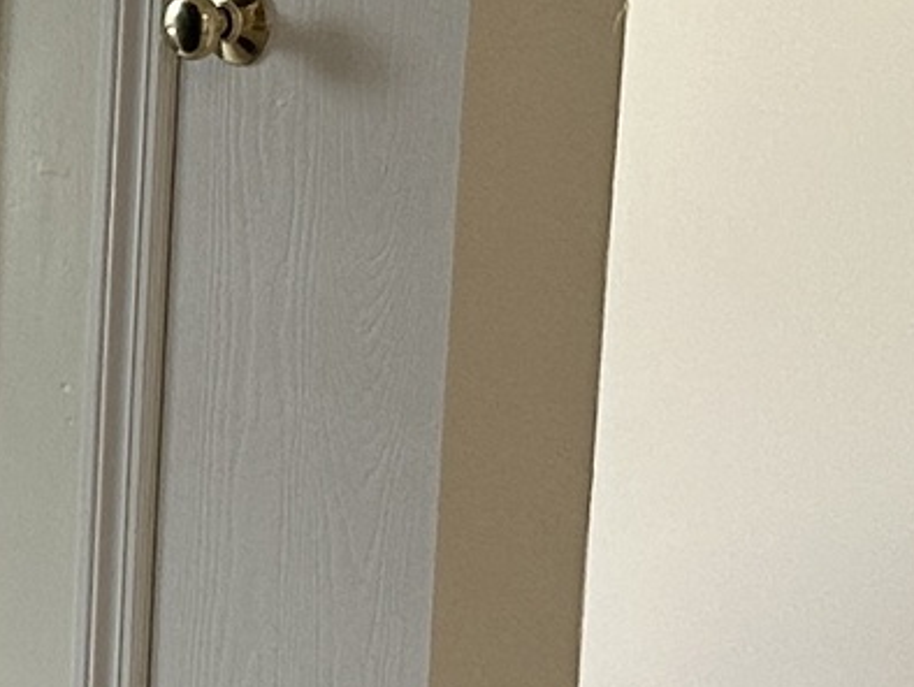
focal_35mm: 187
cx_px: -1264
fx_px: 4941
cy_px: 460
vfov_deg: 7.9
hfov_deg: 9.4
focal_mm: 6.86
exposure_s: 1/121
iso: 125
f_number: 1.78
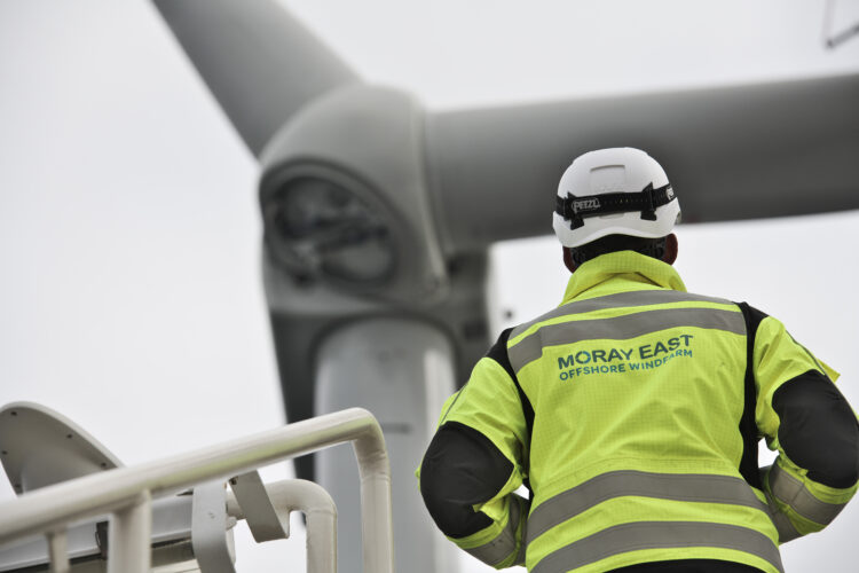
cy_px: 286
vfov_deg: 8.9
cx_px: 430
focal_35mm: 155
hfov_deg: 13.2
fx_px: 3698
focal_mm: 155
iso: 160
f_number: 6.3
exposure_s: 1/640
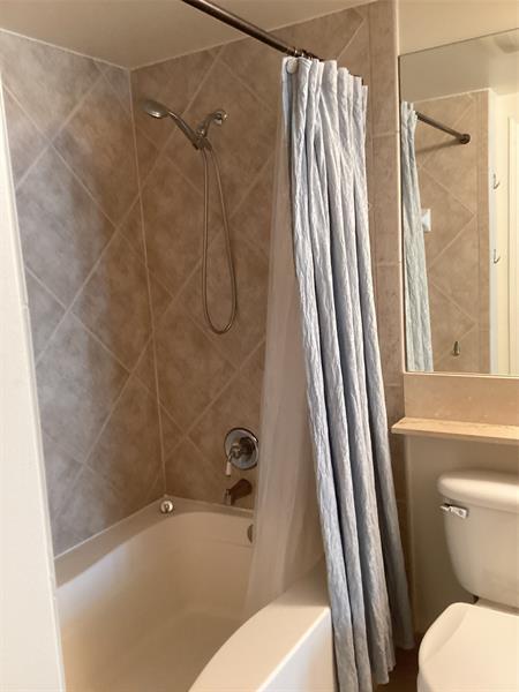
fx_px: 620
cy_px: 346
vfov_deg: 58.4
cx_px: 260
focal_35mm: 31
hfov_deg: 45.4
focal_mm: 3.3
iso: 250
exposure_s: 1/60
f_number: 2.4
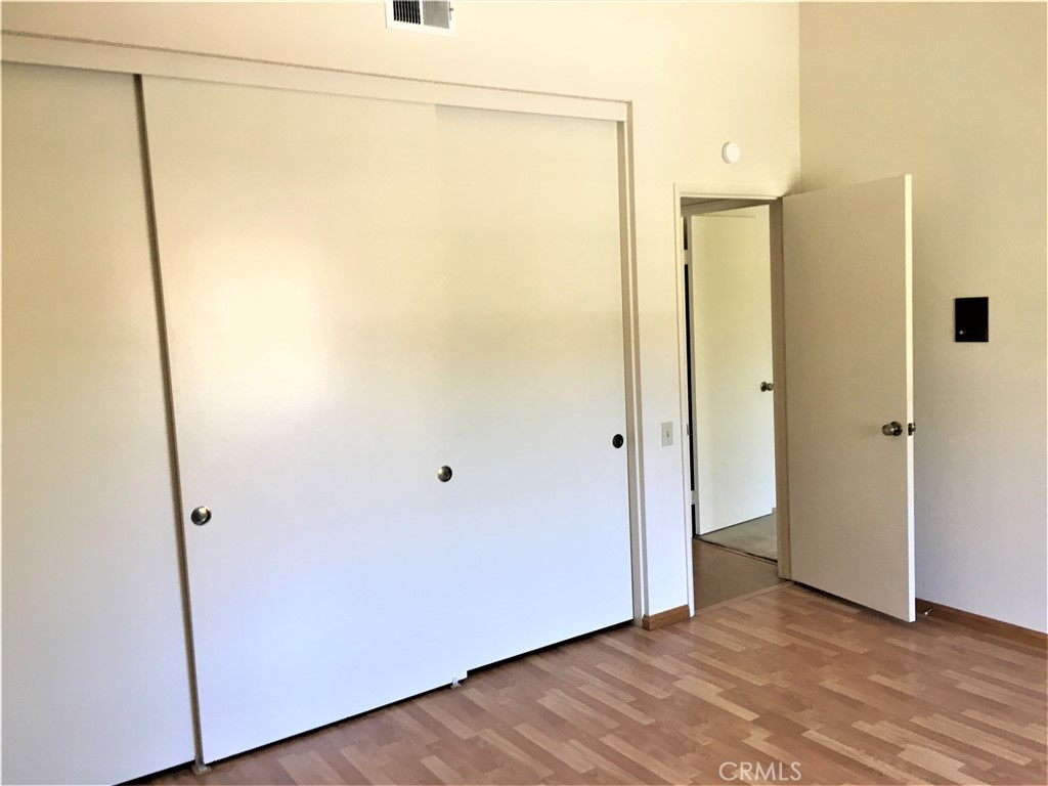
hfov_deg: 61.7
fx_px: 878
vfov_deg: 48.2
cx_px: 524
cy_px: 393
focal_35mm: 29
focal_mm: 4.15
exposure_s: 1/30
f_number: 2.2
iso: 64
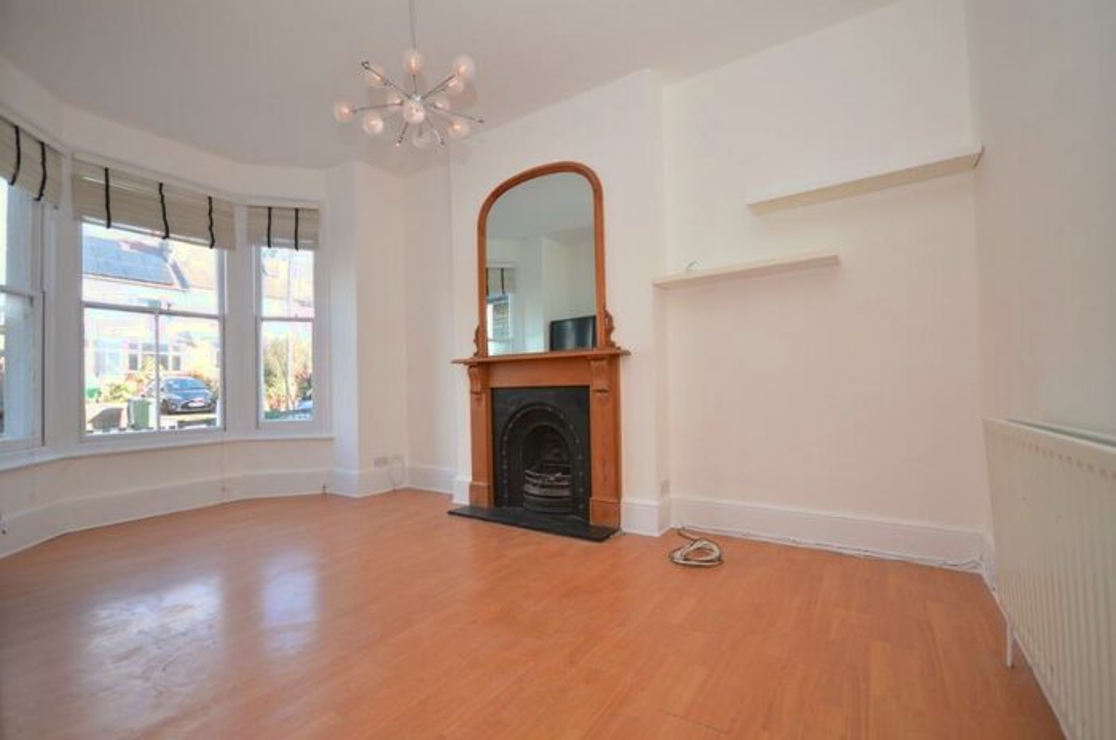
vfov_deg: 77.1
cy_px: 370
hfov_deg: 100.5
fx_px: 464
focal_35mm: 15
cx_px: 558
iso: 200
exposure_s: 1/80
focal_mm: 10
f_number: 4.5
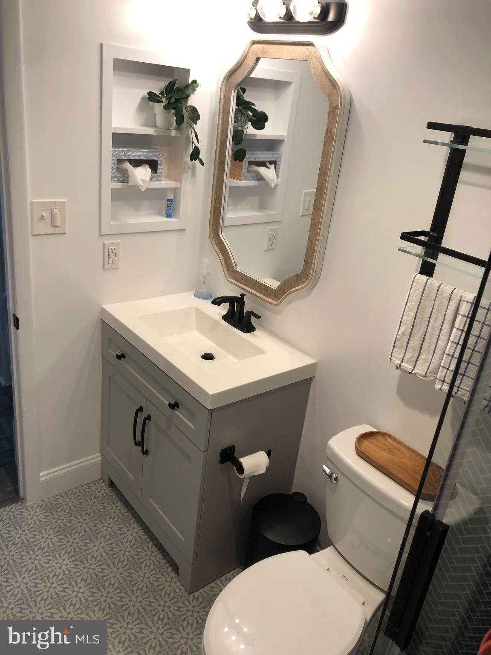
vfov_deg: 63.4
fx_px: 530
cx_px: 246
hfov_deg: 49.7
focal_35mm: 28
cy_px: 328
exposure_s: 1/30
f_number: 1.8
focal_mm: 4
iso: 25
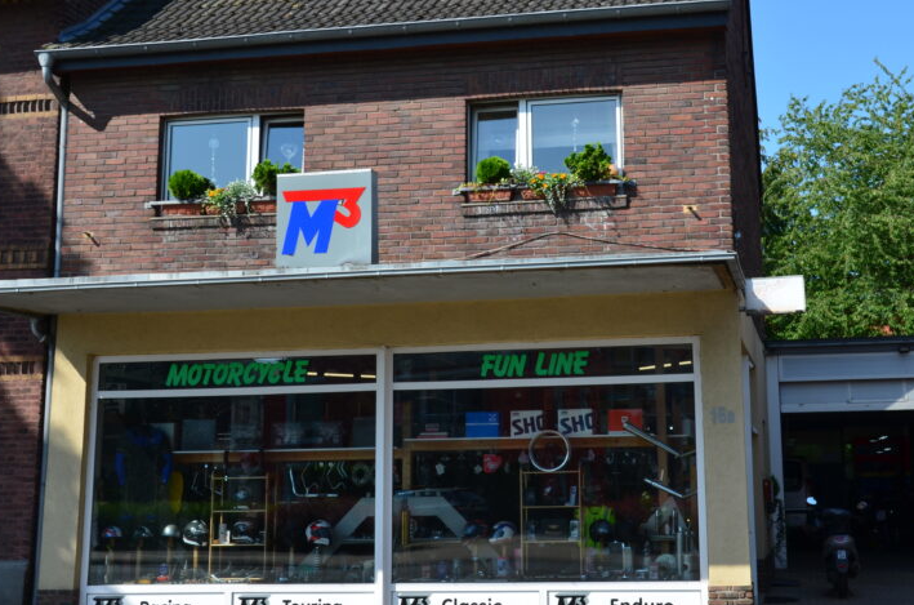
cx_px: 559
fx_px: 1317
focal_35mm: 52
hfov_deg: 38.1
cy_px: 231
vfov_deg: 25.8
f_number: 11
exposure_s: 1/125
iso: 160
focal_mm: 24
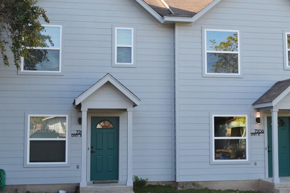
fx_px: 499
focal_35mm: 62
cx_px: 187
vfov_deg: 21.9
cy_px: 81
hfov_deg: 32.2
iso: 100
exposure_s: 1/100
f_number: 6.3
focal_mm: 28
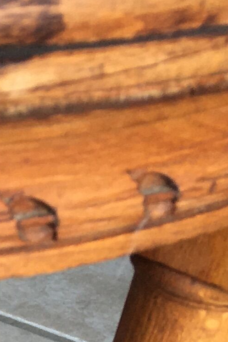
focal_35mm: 163
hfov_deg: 7.4
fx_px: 1549
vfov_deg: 11.8
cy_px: 573
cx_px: -461
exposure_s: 1/50
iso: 25
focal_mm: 4.15
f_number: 2.2
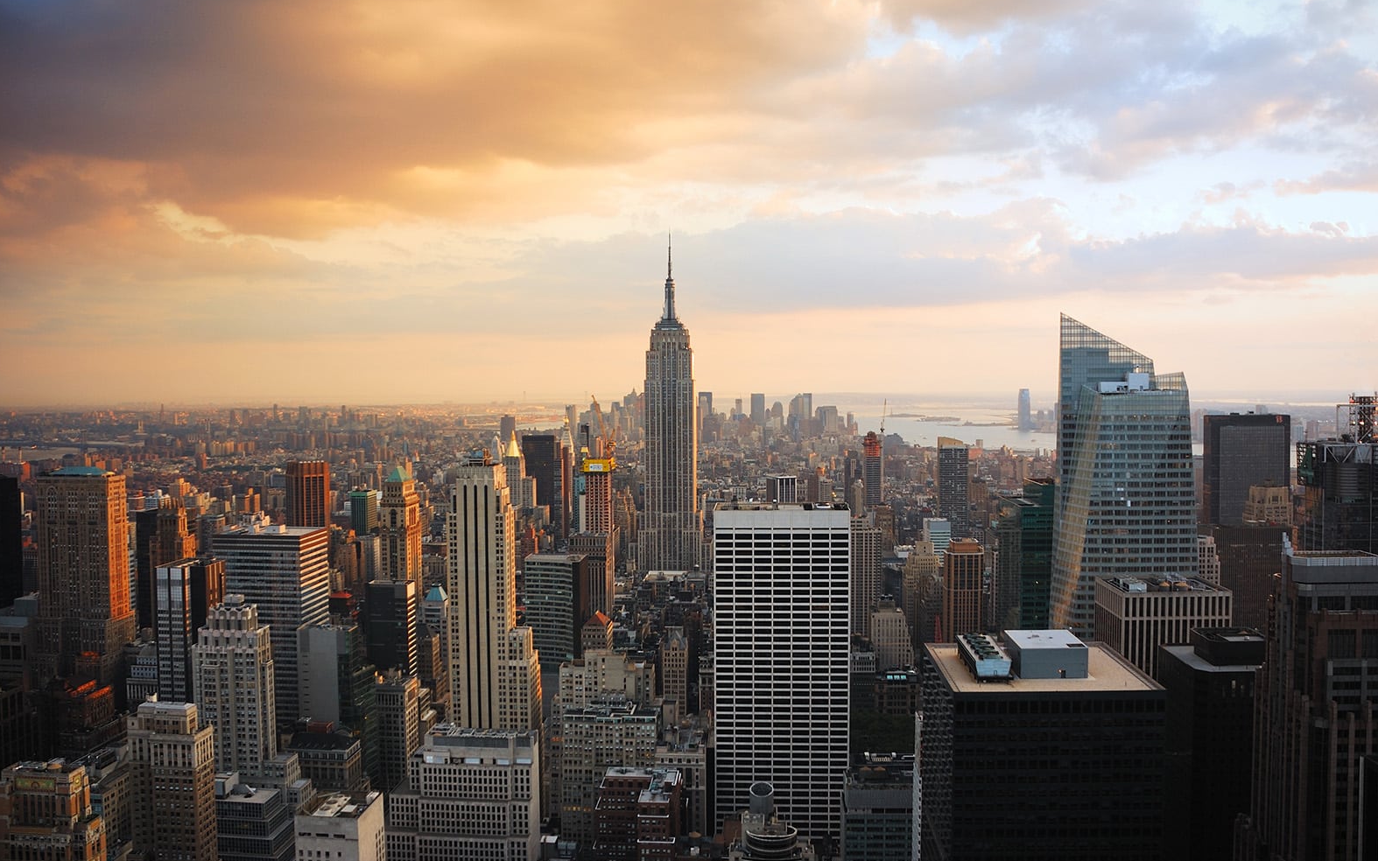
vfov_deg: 44.5
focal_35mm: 28
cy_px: 405
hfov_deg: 66.5
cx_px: 682
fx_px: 1052
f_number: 3.5
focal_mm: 18
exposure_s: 1/20
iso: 100
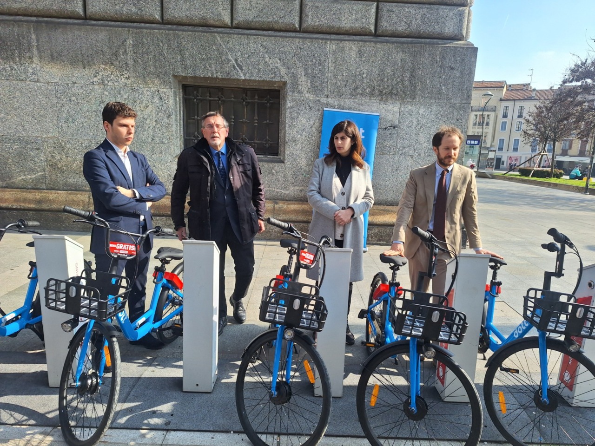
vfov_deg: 58.9
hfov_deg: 73.9
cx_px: 298
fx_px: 395
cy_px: 223
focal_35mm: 23
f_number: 1.8
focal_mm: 5.54
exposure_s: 1/1522
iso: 40
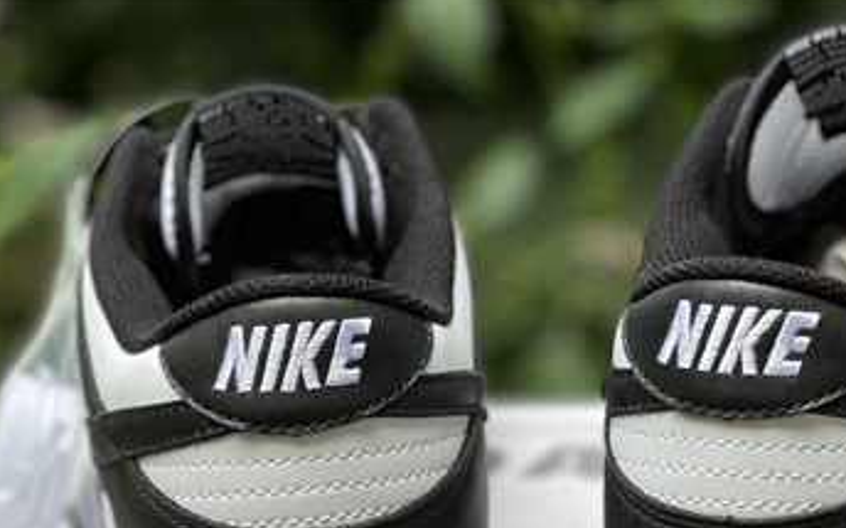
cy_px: 667
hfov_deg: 14.3
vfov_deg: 8.9
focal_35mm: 146
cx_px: 531
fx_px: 3366
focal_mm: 7.5
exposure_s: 1/121
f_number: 2.2
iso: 25
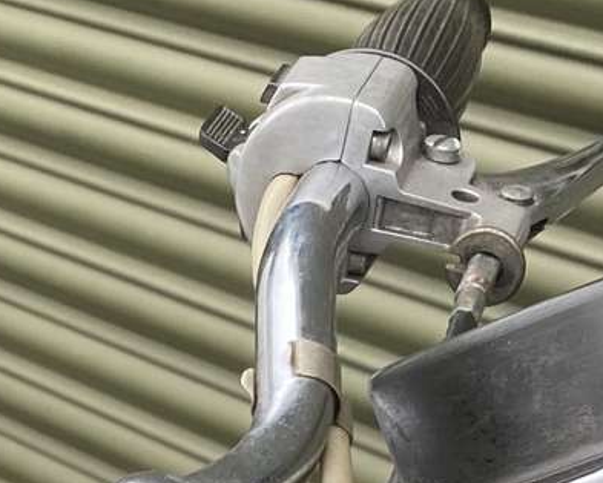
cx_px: 140
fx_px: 2304
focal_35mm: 129
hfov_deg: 14.8
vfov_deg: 10.8
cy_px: 1014
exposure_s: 1/121
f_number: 1.8
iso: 50
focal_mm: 4.25
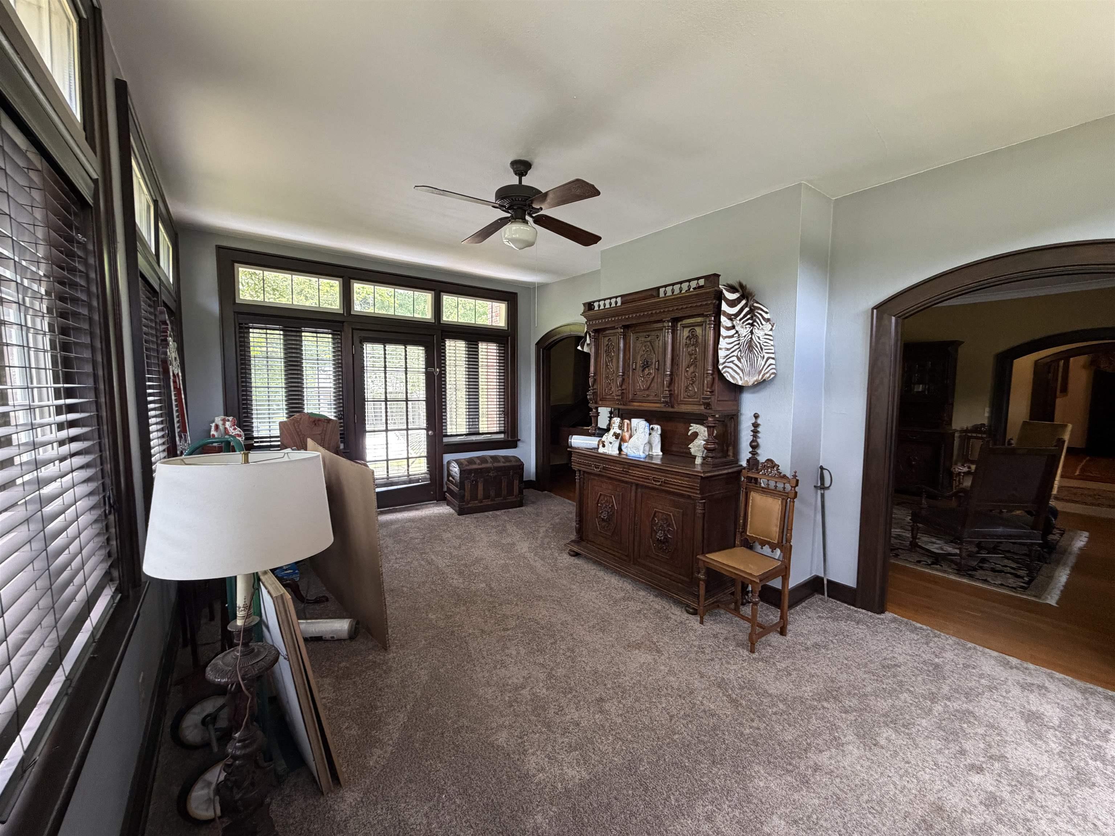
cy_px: 418
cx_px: 558
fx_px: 451
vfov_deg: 85.7
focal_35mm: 14
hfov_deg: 102.1
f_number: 2.2
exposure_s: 1/84
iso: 320
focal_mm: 2.22
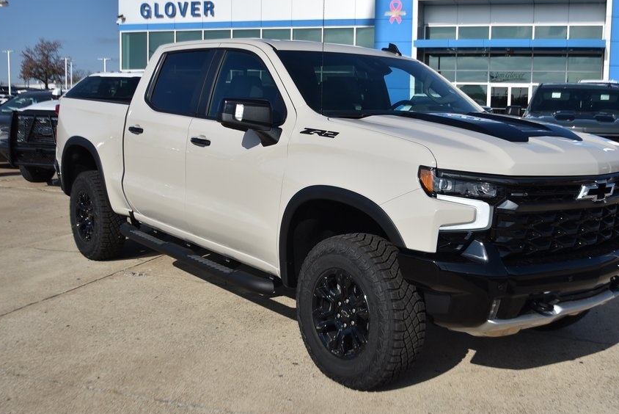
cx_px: 358
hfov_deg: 48.3
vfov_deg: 33.4
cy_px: 181
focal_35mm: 40
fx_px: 688
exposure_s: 1/1600
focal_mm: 22
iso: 100
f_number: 4.5
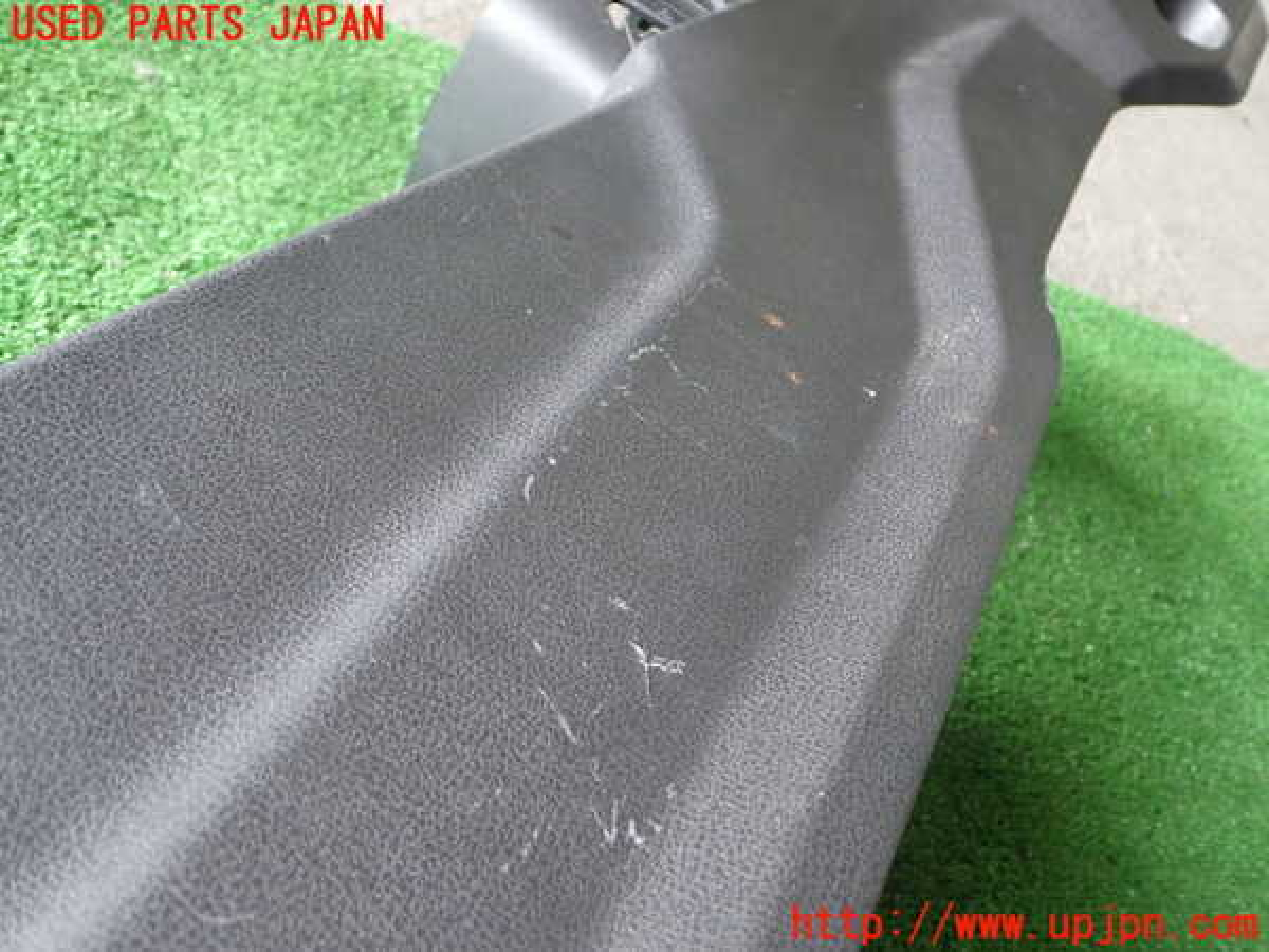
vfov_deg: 39.7
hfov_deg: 51.4
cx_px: 634
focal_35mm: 36
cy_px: 476
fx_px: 1320
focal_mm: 6.37
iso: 200
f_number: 2.5
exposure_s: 1/40
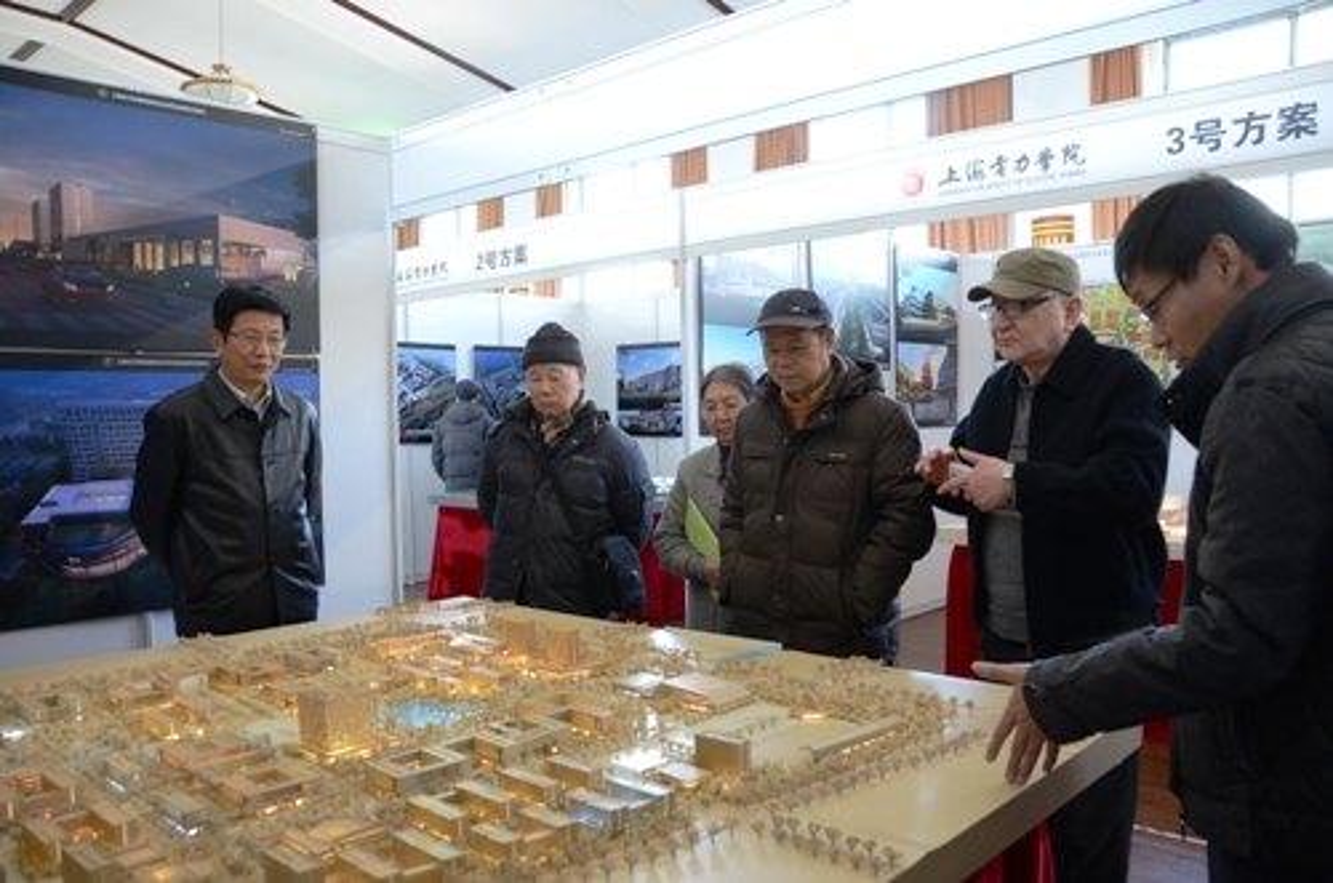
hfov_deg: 67.5
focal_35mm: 27
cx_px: 666
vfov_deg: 47.7
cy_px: 442
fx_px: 998
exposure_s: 1/60
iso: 1000
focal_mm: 18
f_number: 3.5
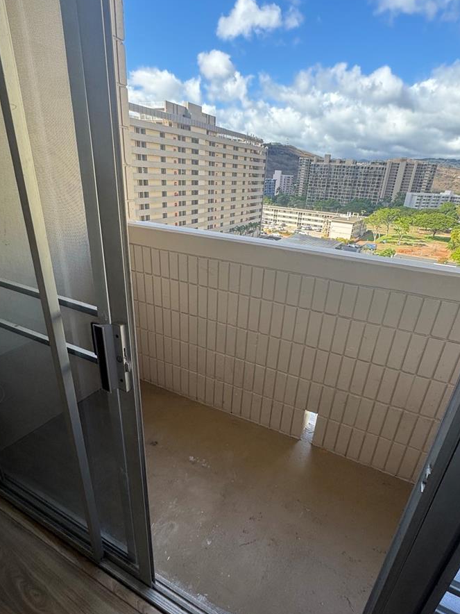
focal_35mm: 19
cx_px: 235
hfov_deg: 68.7
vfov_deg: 84.5
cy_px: 329
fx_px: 337
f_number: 2.2
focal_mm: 2.22
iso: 40
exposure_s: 1/185
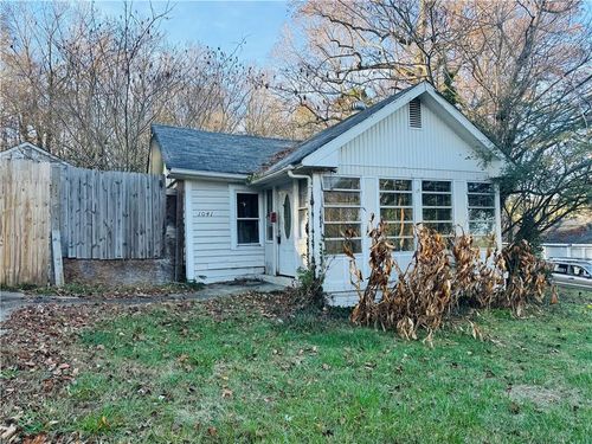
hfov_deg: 71.6
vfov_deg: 56.8
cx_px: 296
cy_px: 222
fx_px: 410
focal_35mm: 24
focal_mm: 6.76
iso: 80
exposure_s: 1/621
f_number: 1.78
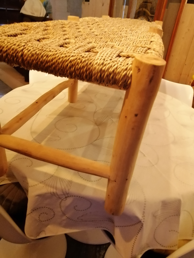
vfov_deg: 67.3
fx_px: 194
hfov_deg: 53.1
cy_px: 129
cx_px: 97
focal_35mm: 26
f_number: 1.8
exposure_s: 1/20
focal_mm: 3.95
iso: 800
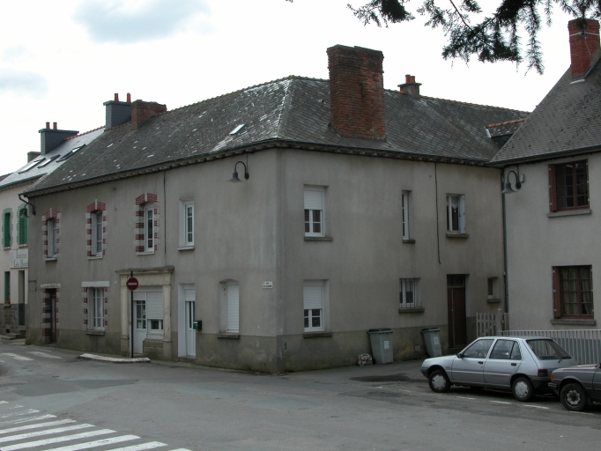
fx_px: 1007
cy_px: 226
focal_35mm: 58
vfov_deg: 25.2
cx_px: 300
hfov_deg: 33.2
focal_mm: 14.7
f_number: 7
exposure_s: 1/259
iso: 100
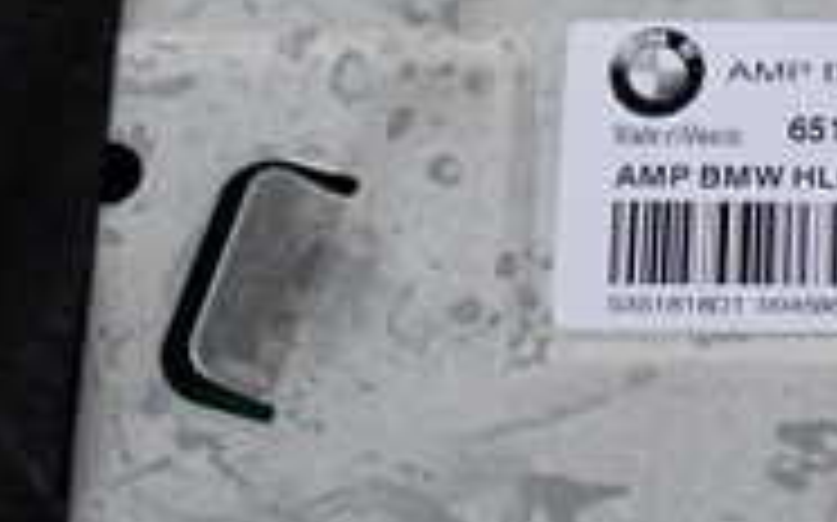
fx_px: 2964
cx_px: 945
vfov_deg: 10.1
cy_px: 166
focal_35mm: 130
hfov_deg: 15.6
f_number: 2.7
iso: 250
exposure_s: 1/40
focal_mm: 6.83
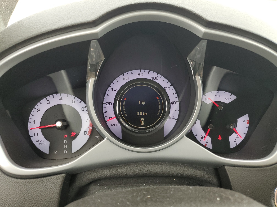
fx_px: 208
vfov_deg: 53.1
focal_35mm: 26
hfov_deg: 67.3
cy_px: 104
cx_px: 138
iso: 50
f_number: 1.5
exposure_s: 1/213
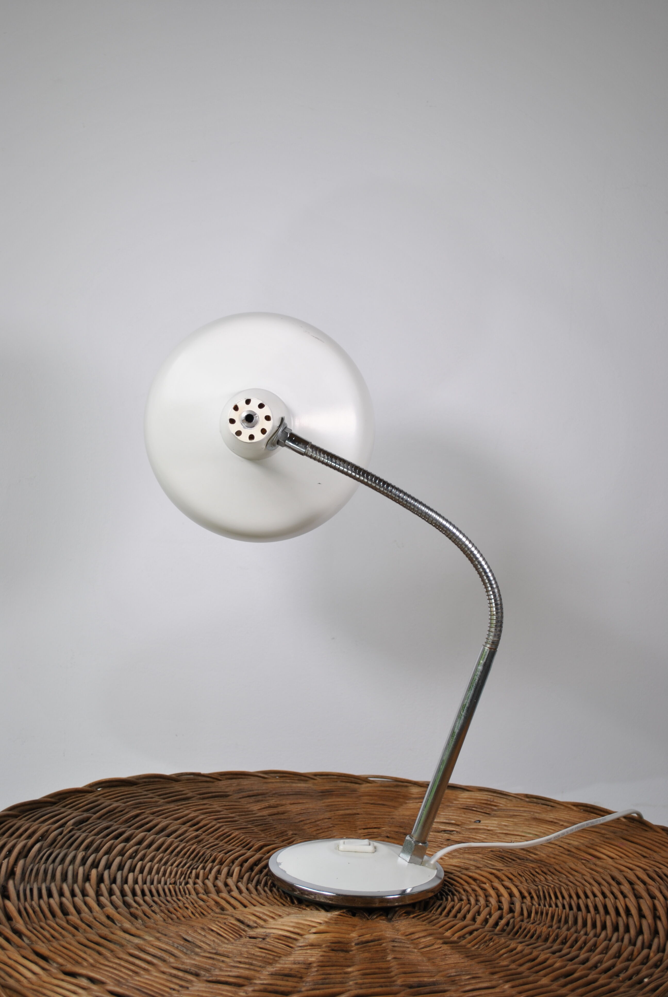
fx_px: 1457
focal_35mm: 52
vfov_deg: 37.8
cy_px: 498
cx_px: 334
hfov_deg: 25.8
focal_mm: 35
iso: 100
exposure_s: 1/80
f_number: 5
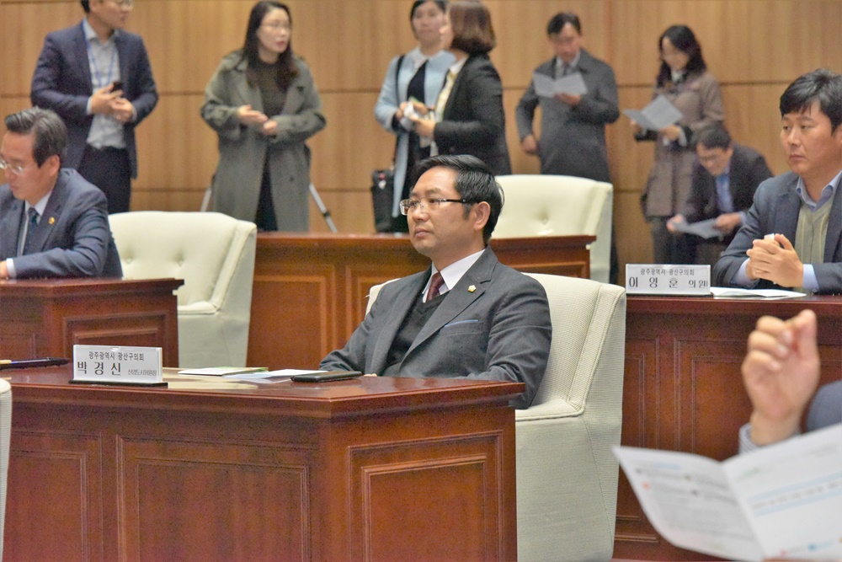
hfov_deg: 12.1
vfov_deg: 8.1
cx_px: 421
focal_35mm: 170
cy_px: 281
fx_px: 3976
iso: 6400
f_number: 9
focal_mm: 170
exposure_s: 1/200
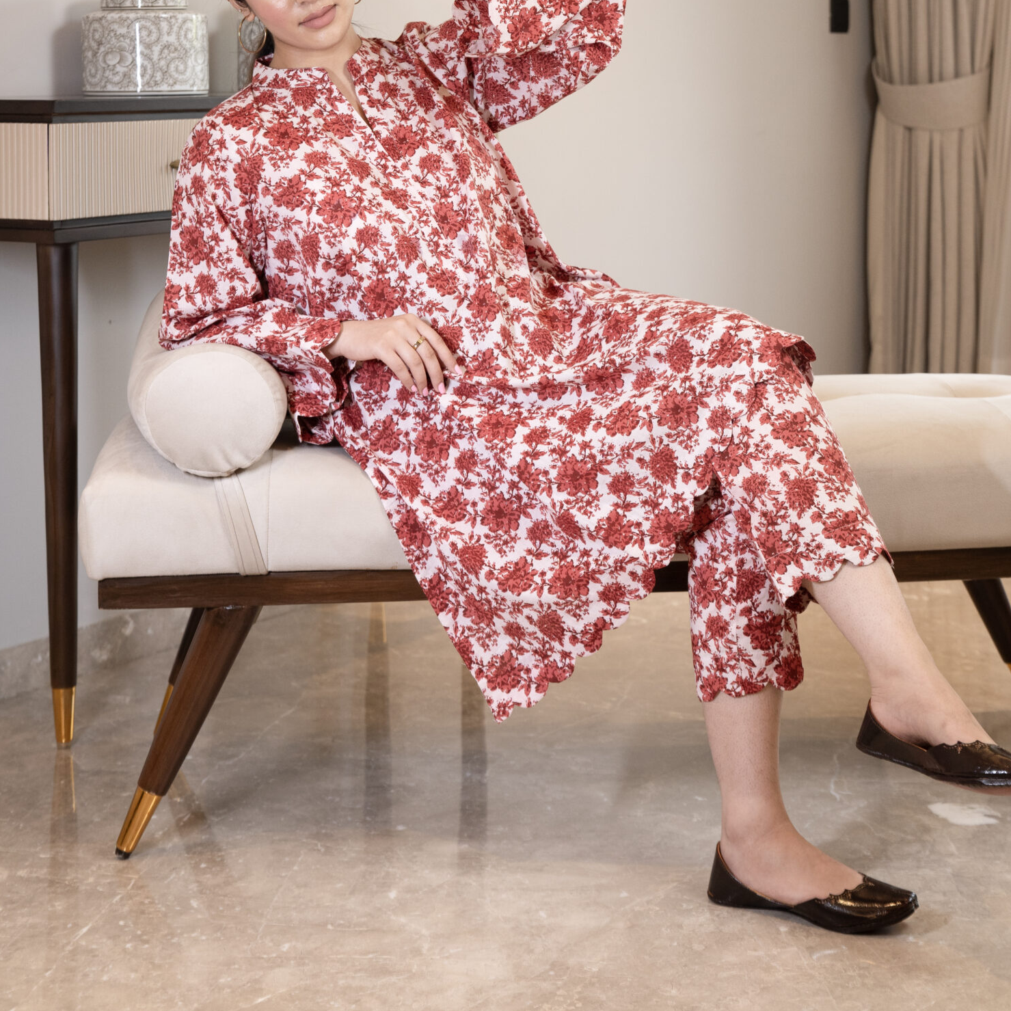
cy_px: 140
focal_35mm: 103
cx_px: 511
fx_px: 3403
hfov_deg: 16.9
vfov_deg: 16.7
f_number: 4.5
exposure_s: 1/100
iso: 250
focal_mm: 70
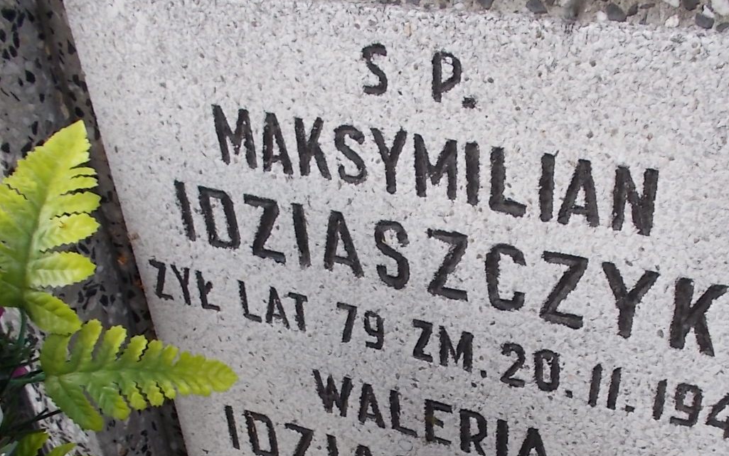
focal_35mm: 43
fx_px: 854
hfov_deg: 45.9
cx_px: 443
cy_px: 377
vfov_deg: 29.1
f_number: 3.2
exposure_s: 1/160
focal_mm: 4.6
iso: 80
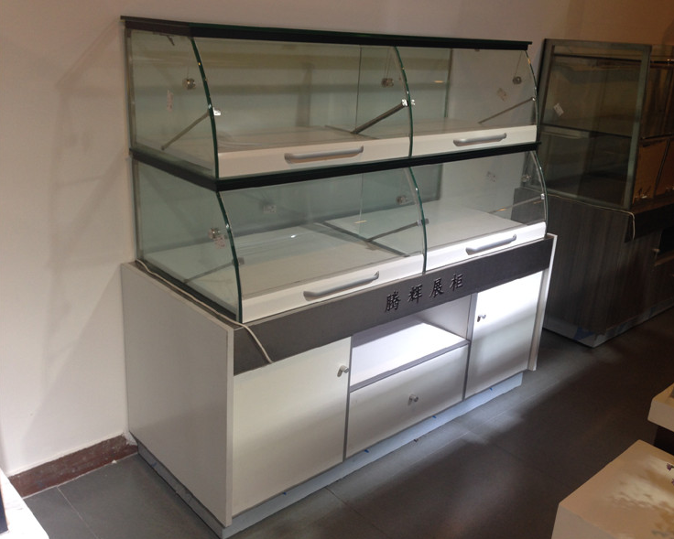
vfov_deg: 42.2
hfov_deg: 51.5
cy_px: 267
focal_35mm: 35
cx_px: 364
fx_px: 698
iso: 50
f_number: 2.4
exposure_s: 1/20
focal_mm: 4.12
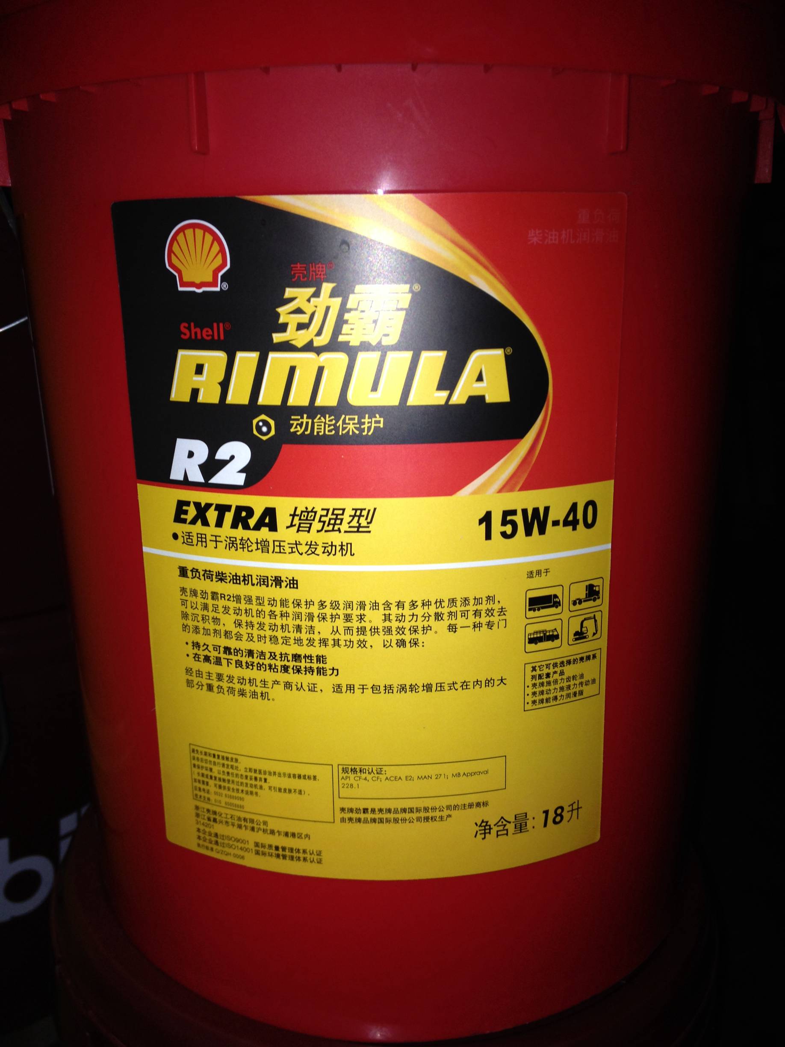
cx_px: 392
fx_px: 1058
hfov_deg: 40.7
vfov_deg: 52.6
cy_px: 524
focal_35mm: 35
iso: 50
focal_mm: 4.28
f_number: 2.4
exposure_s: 1/36
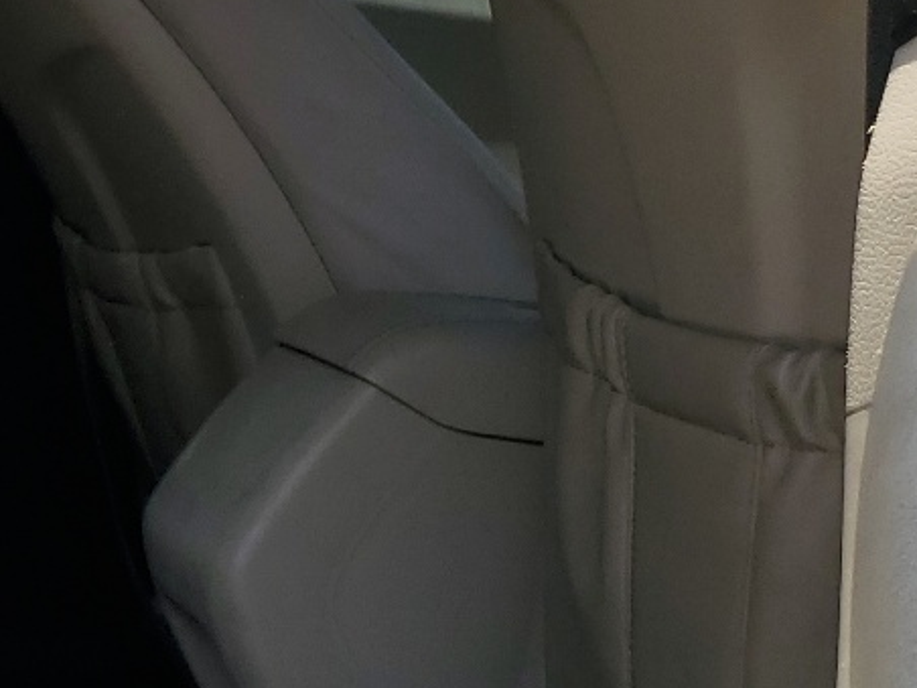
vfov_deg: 16.0
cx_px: -519
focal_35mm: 92
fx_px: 2437
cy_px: 546
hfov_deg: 18.5
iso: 50
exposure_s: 1/2000
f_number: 1.5
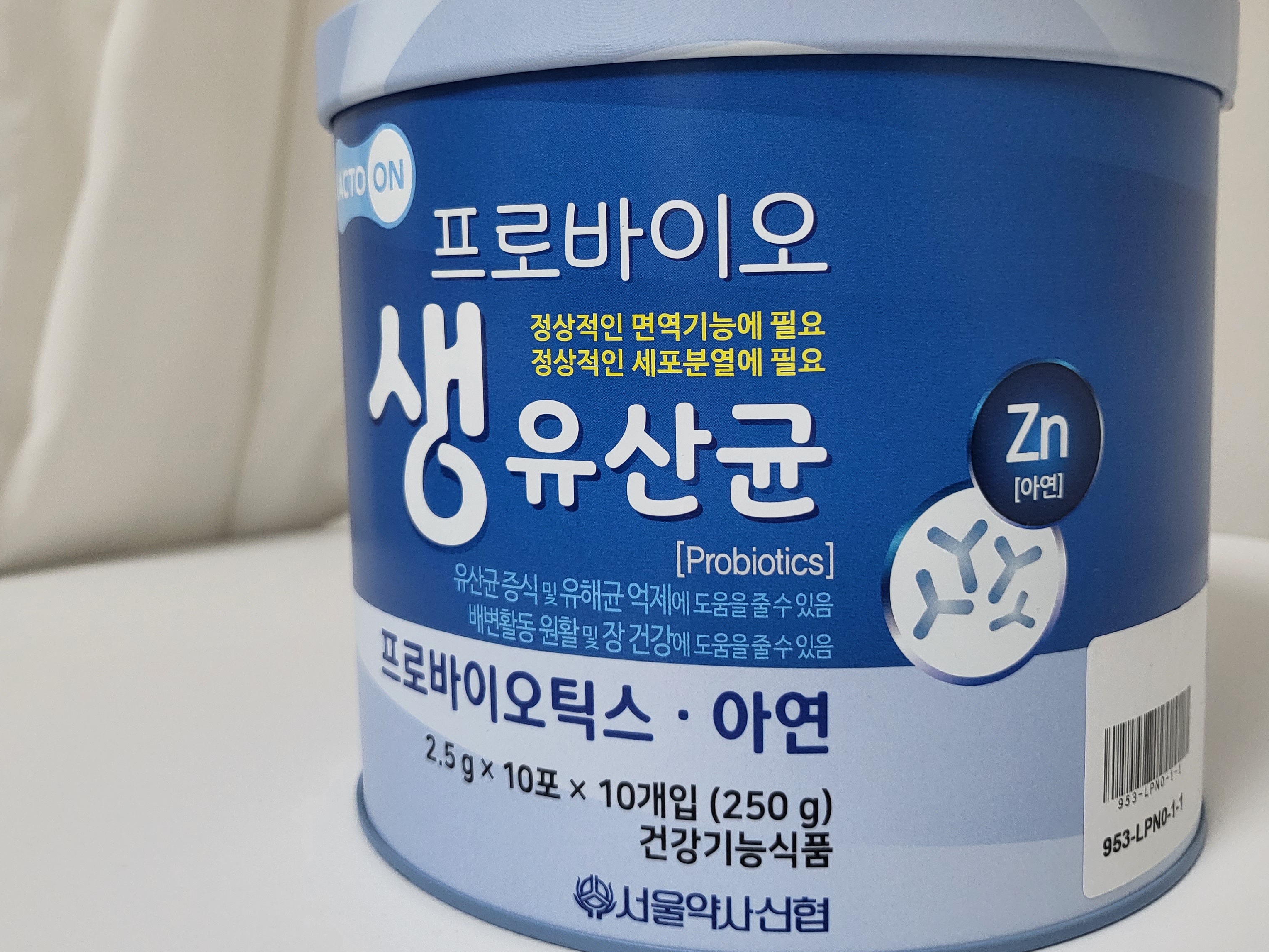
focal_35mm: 34
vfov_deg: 41.8
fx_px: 1246
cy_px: 435
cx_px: 628
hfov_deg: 54.0
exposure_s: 1/120
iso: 250
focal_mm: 4.25
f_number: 1.8
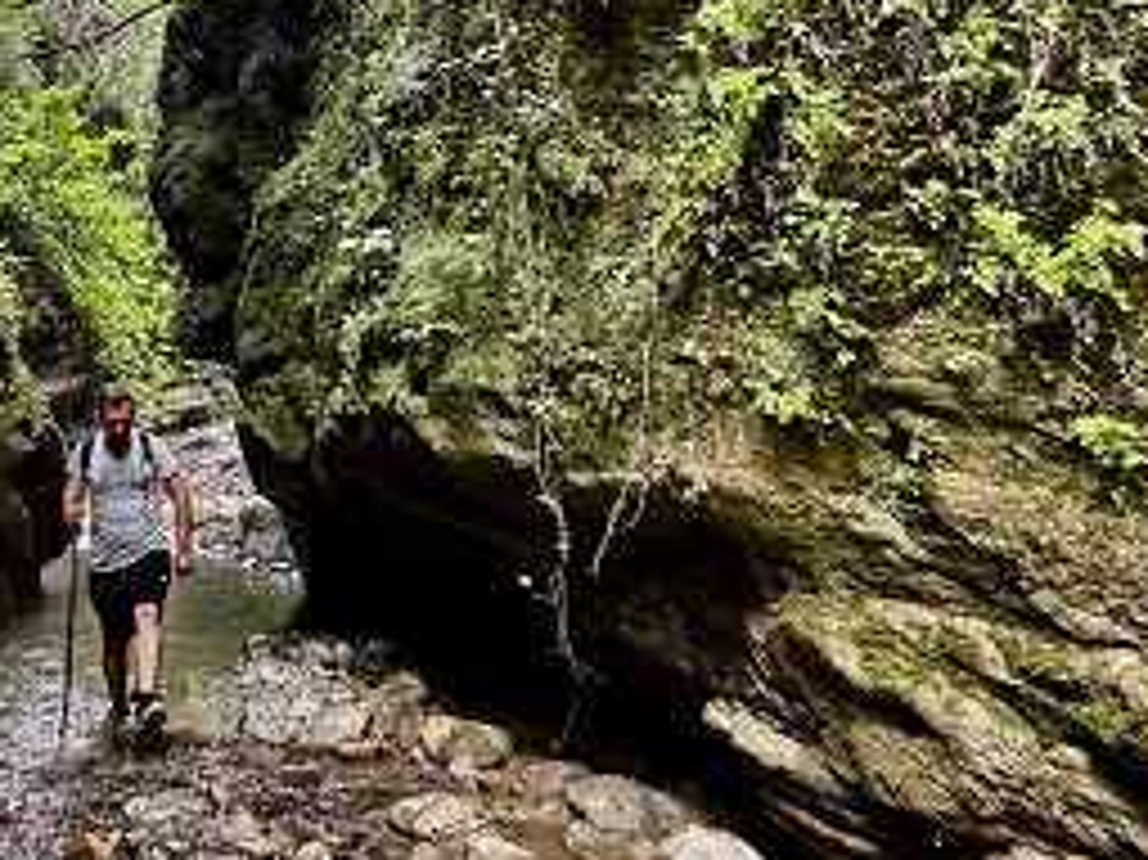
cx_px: 113
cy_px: 23
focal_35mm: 33
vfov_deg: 38.6
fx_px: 1094
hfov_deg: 49.3
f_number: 2.2
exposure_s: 1/60
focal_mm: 2.22
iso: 400
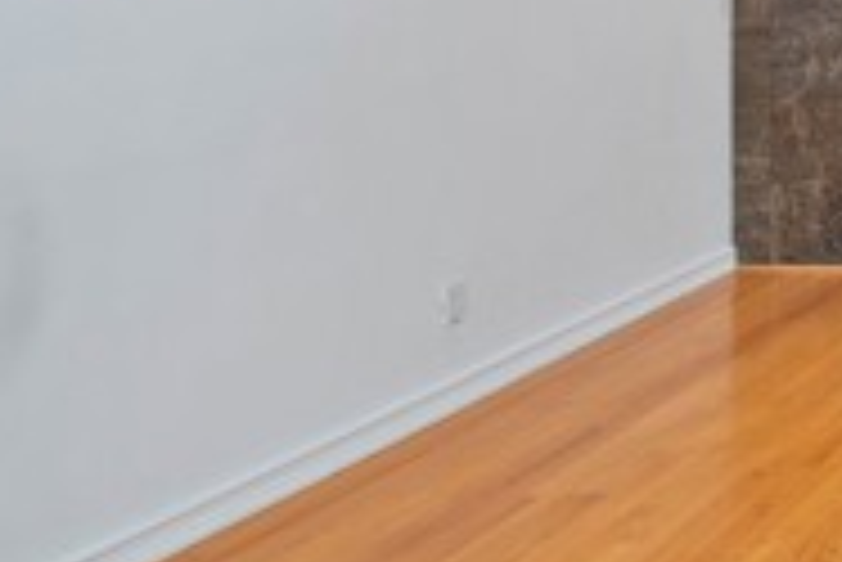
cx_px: 1400
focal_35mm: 48
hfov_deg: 24.8
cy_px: -119
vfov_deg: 25.2
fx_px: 1124
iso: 400
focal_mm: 14
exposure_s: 1/160
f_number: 5.6
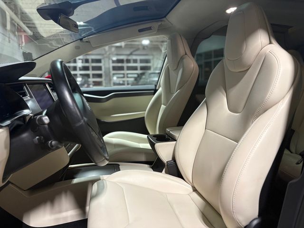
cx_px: 152
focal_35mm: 26
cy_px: 114
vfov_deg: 53.1
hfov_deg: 67.3
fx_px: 228
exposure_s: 1/60
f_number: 1.6
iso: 160
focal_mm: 5.96
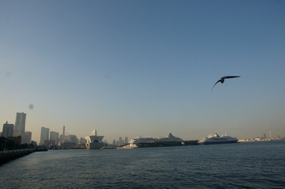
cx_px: 142
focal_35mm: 24
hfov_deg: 73.8
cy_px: 94
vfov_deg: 53.0
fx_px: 190
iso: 200
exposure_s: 1/400
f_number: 9
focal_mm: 16
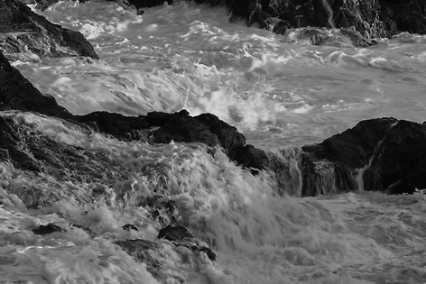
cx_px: 639
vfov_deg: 3.9
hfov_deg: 5.7
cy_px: -49
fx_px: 4214
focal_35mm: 356
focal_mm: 70
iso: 100
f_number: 11
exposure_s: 1/50
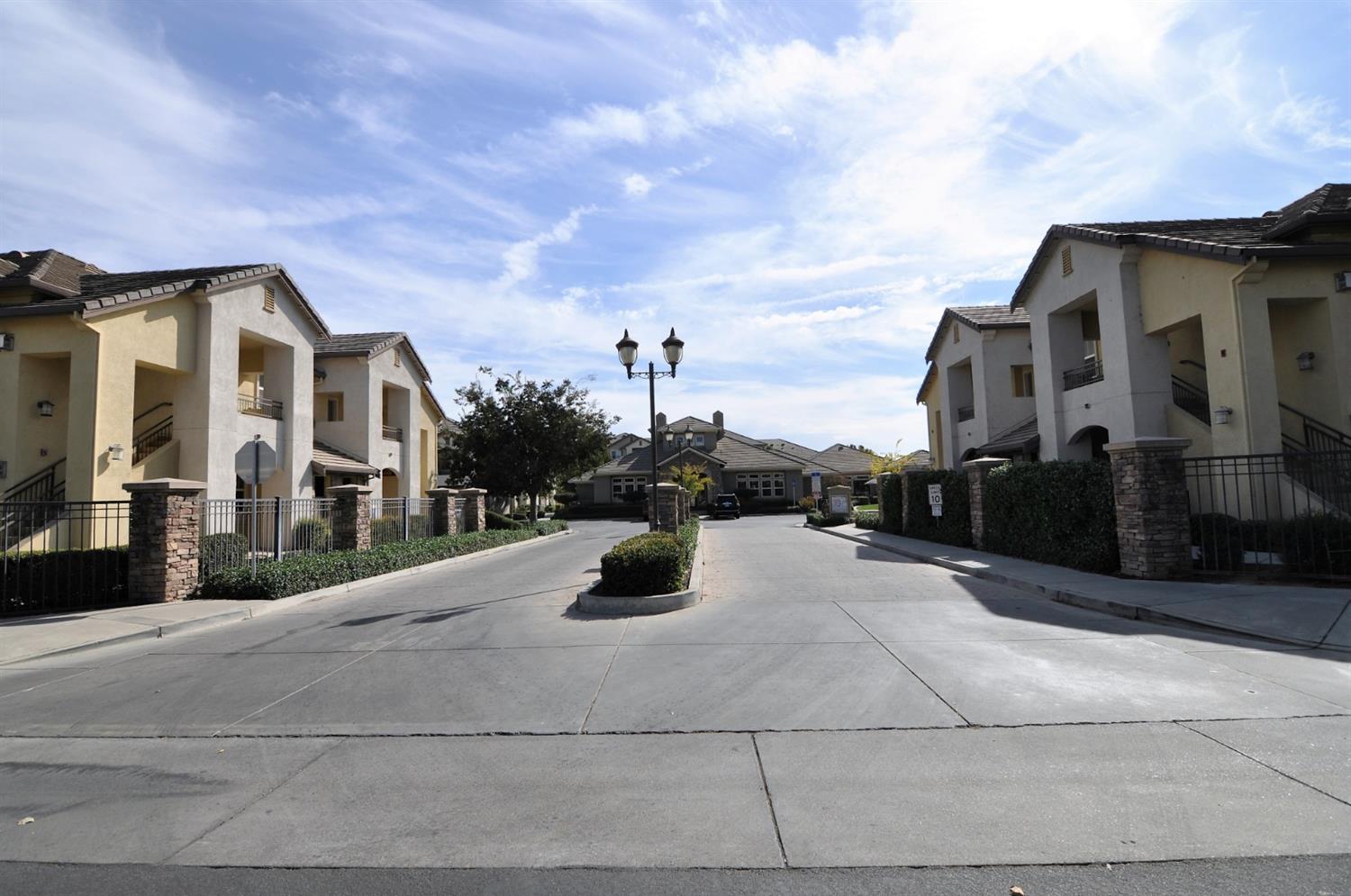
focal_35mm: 16
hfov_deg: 95.1
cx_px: 676
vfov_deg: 71.9
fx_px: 618
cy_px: 448
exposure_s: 1/1600
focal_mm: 11
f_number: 5
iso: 200
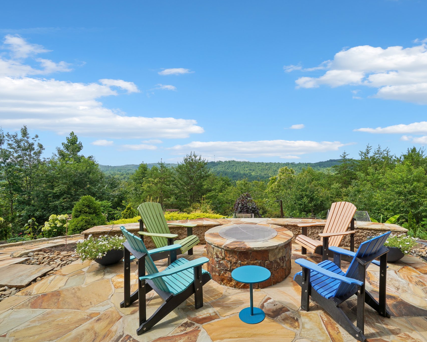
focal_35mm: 17
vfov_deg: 77.0
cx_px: 248
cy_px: 170
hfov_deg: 88.9
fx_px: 215
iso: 100
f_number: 11
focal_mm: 10
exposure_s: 1/125
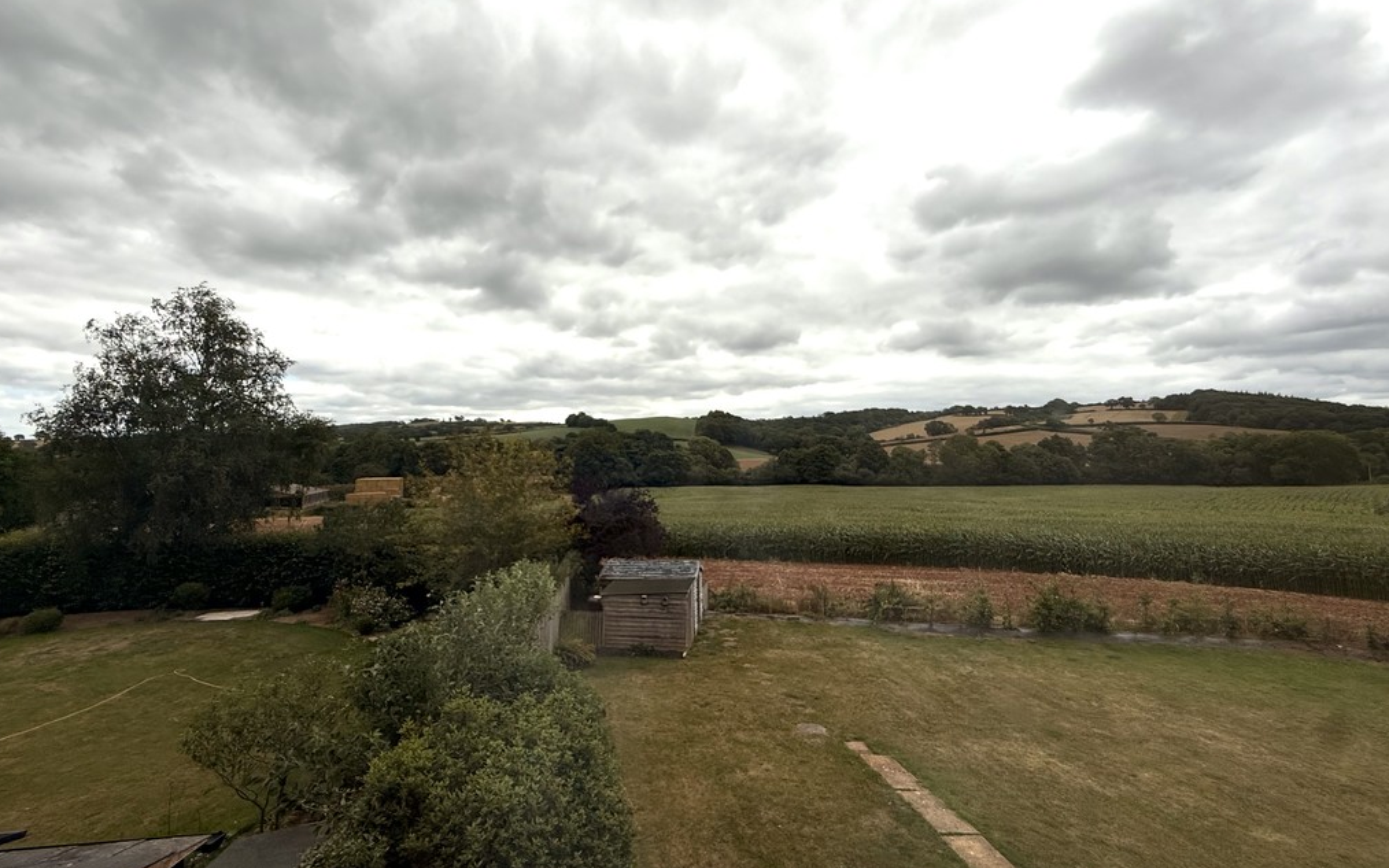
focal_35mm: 15
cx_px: 692
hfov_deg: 101.5
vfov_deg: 74.7
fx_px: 568
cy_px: 402
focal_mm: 2.22
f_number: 2.2
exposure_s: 1/2165
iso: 50
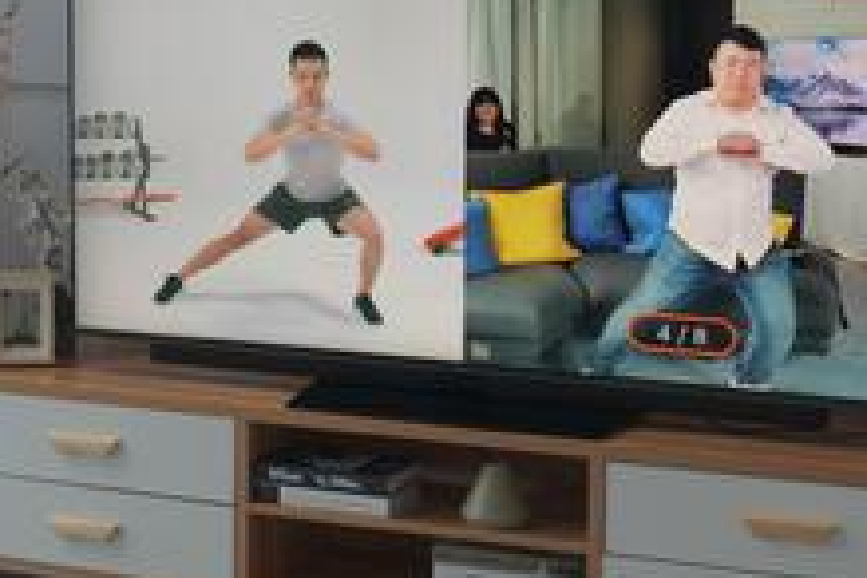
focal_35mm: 115
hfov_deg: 17.2
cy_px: 178
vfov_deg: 11.9
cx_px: -91
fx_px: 2769
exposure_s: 1/160
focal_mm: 40
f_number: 2.8
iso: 250
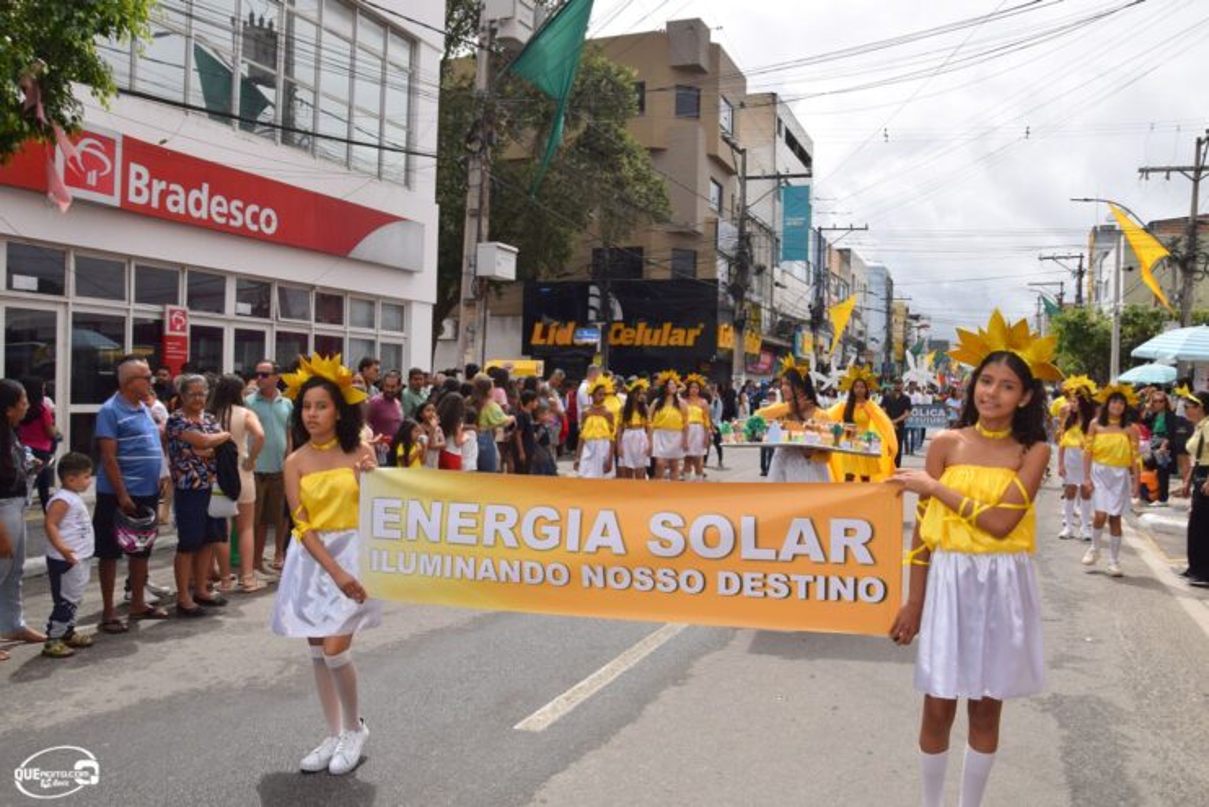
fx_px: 907
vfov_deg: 47.9
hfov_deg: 67.4
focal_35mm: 27
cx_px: 604
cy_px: 404
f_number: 13
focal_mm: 18
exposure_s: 1/200
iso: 100
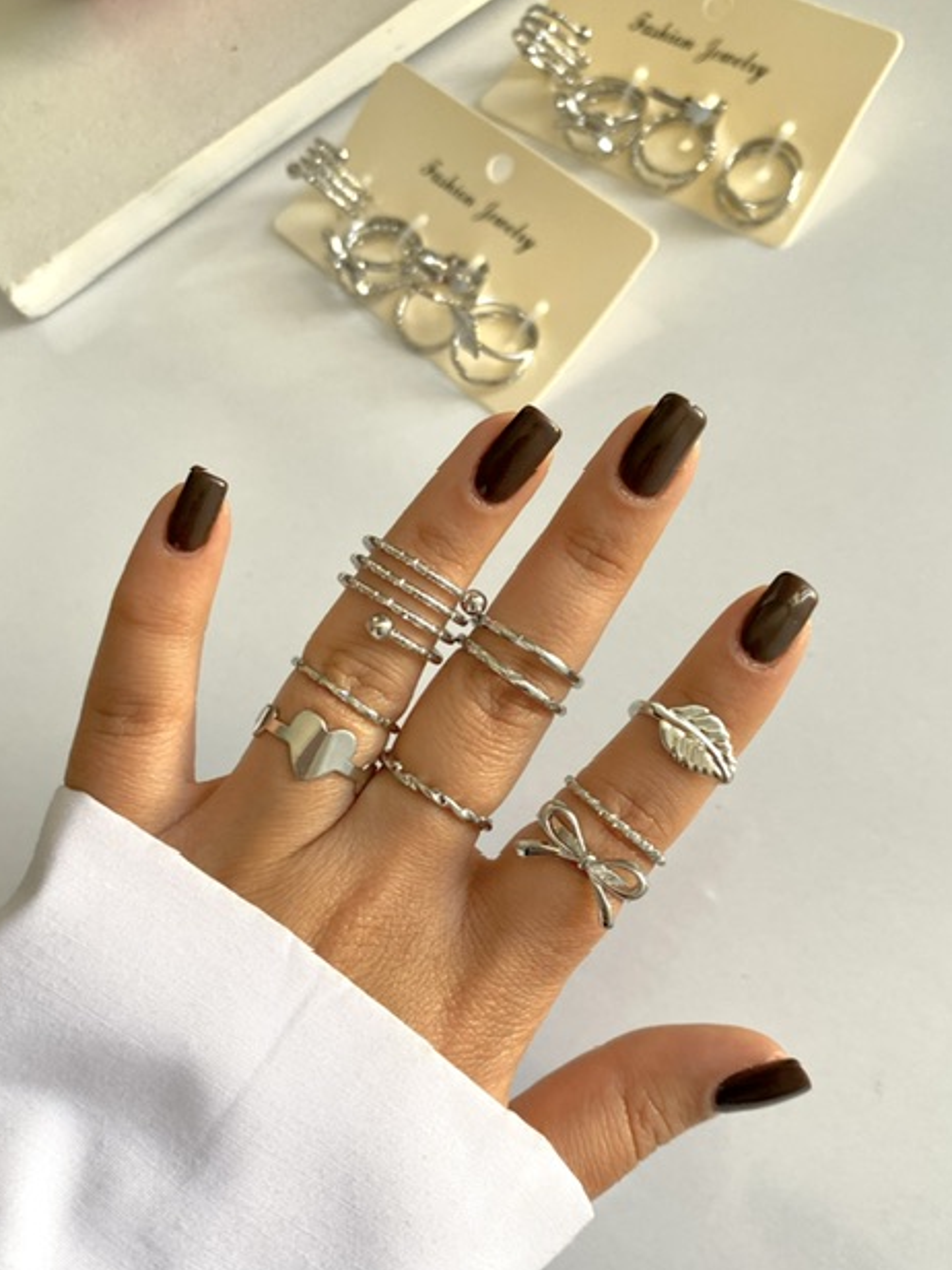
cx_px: 468
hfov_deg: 51.4
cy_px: 658
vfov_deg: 65.3
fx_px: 990
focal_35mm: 27
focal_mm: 4.25
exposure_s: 1/122
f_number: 1.8
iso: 64
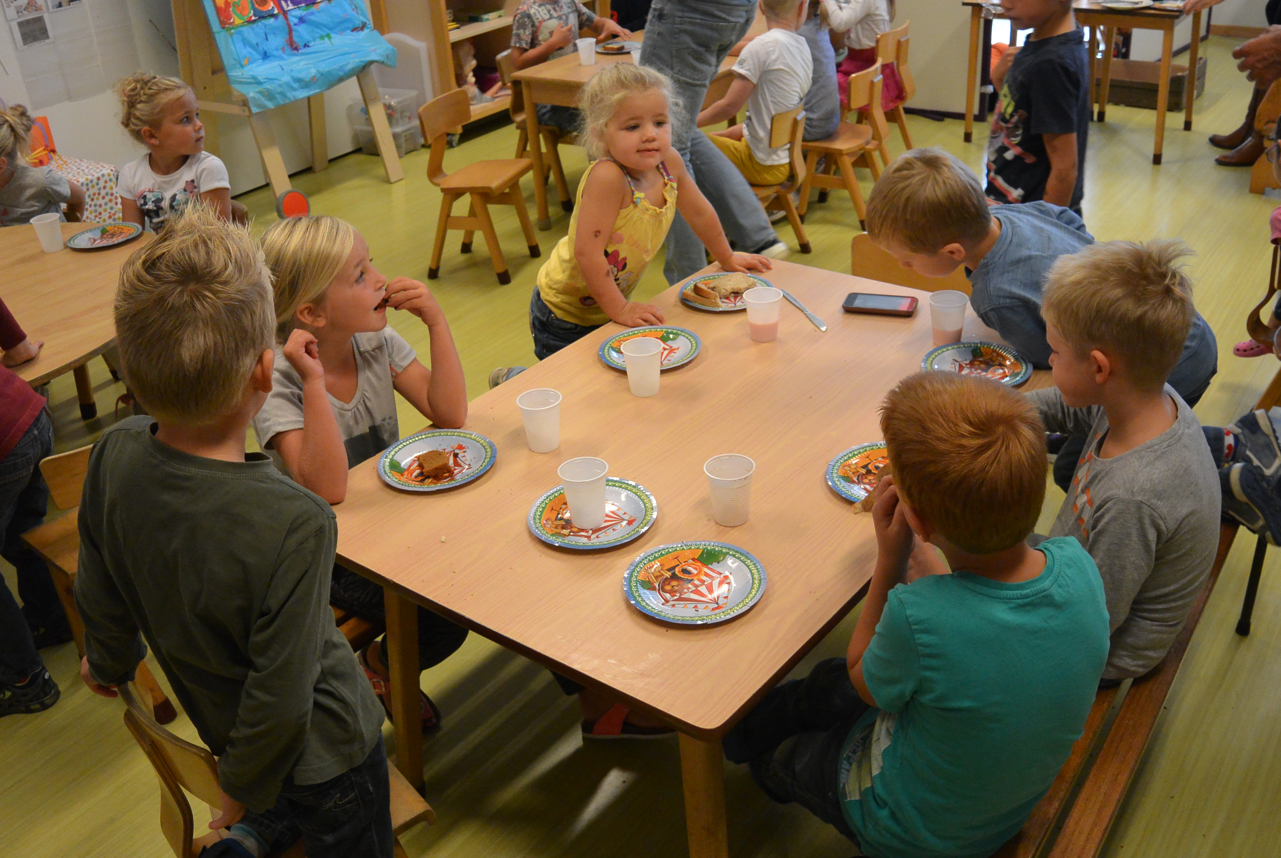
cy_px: 429
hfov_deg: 54.4
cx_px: 640
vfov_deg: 38.0
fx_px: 1247
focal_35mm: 35
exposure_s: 1/125
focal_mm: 13
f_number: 3.8
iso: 800
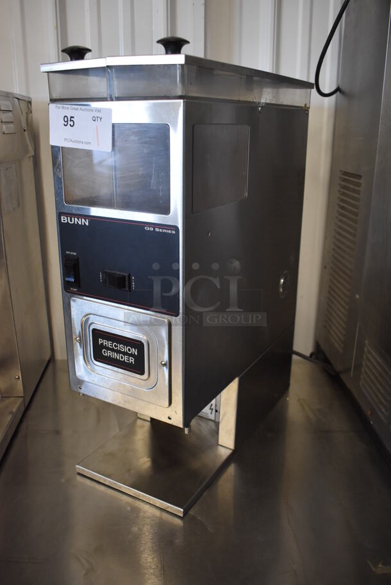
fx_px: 512
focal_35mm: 32
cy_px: 292
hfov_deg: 41.8
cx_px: 196
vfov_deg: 59.5
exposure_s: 1/125
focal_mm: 21
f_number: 3.8
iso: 1400
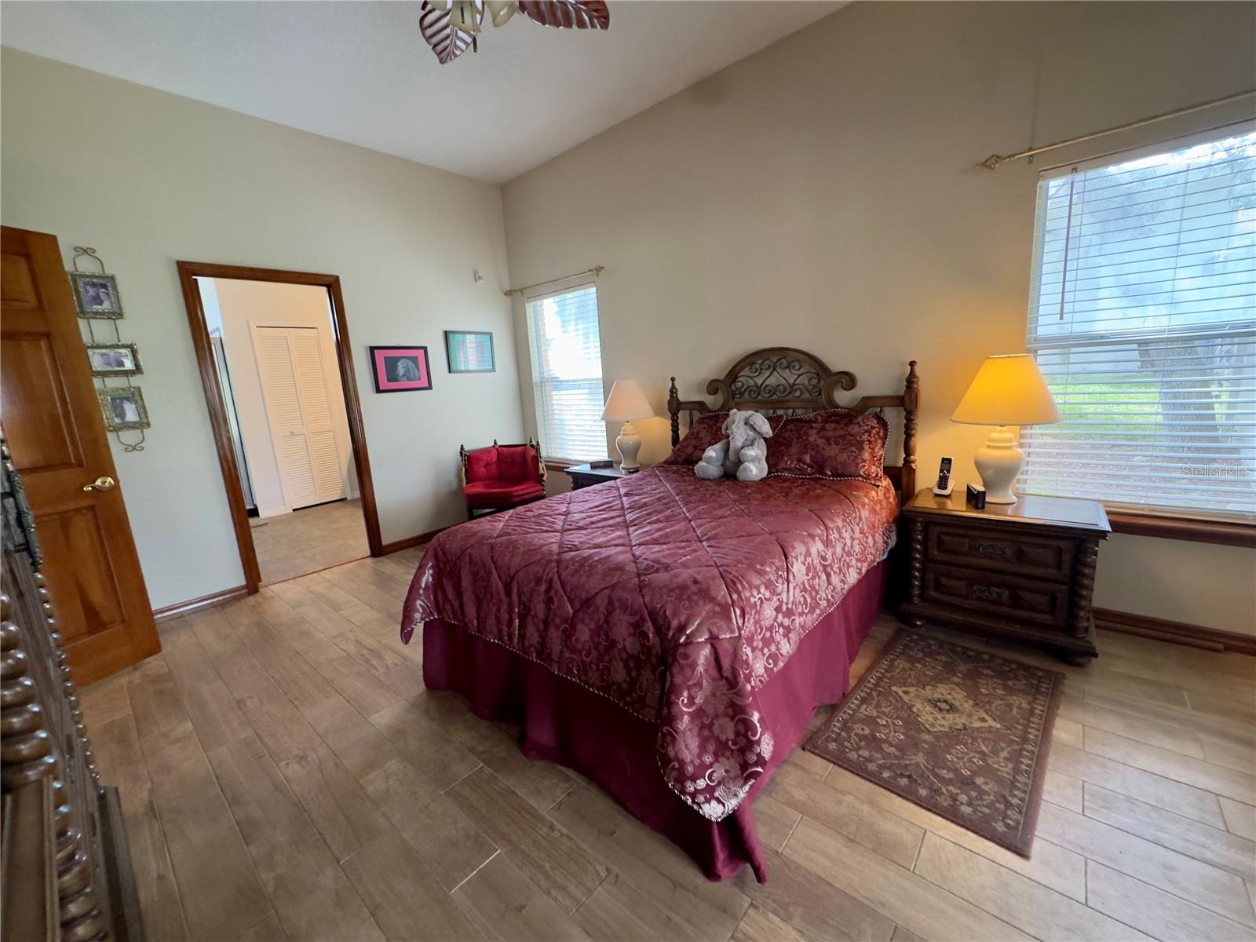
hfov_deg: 102.1
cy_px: 471
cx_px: 628
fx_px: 508
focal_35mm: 14
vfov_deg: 85.7
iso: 320
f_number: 2.2
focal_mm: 2.22
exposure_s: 1/60
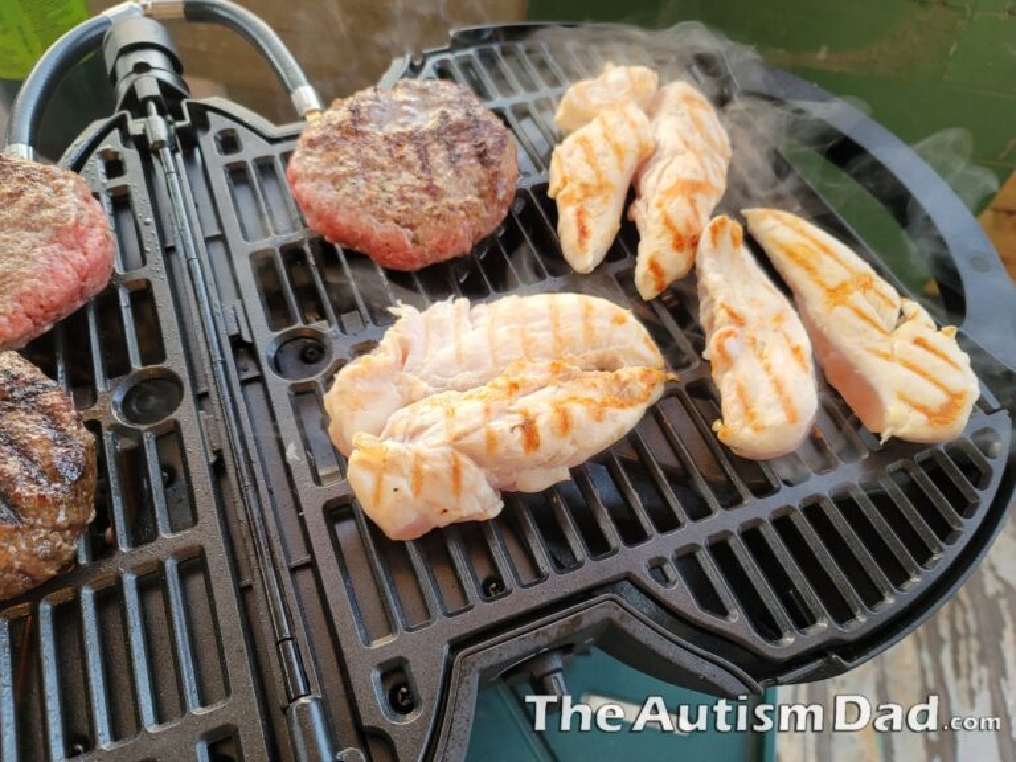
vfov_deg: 54.9
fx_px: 734
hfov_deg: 69.4
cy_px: 381
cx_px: 508
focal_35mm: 25
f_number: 1.8
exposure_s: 1/119
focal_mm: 7
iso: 250
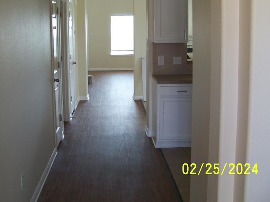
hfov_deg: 40.2
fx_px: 367
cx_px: 102
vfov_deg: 30.7
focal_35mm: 47
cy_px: 70
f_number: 2.8
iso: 71
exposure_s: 1/30
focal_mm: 5.85
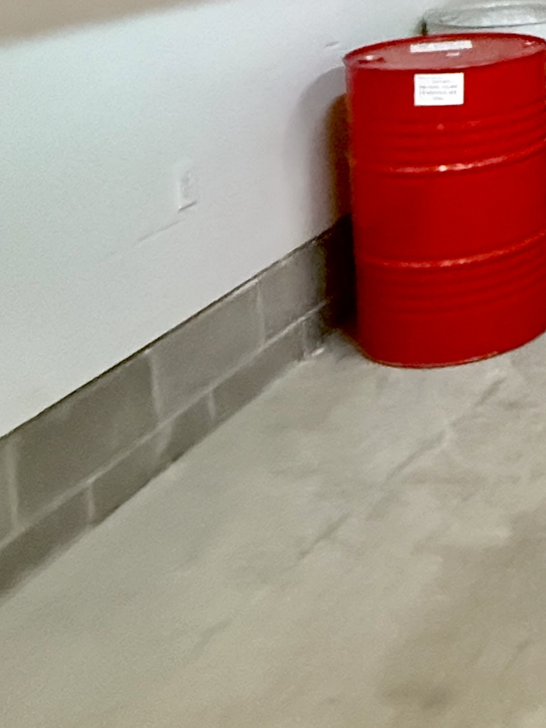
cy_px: -47
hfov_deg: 21.2
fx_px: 1073
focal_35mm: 51
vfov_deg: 33.3
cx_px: 930
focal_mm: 2.22
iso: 1250
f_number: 2.2
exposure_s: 1/60
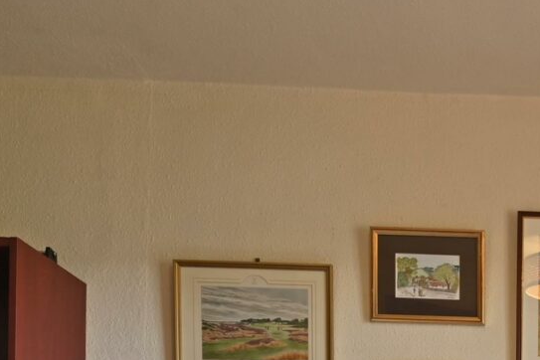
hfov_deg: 26.7
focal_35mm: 66
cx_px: 664
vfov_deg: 17.4
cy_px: 615
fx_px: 990
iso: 125
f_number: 11
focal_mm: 14
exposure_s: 1
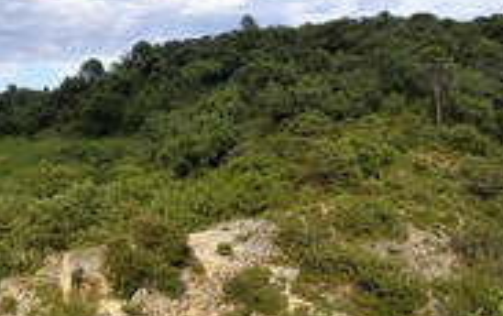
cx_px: -44
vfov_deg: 18.3
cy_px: 300
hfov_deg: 27.0
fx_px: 961
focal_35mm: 70
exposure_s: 1/125
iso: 200
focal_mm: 30
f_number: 11
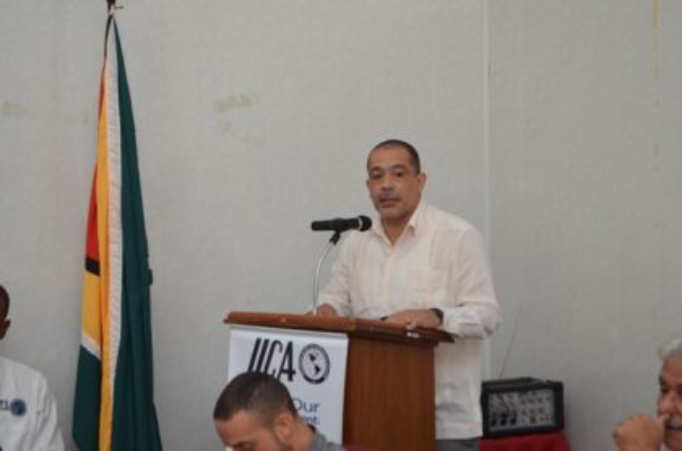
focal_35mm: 82
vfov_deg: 16.5
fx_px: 1559
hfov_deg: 24.7
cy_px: 226
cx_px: 341
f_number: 7.1
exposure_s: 1/60
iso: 800
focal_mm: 55
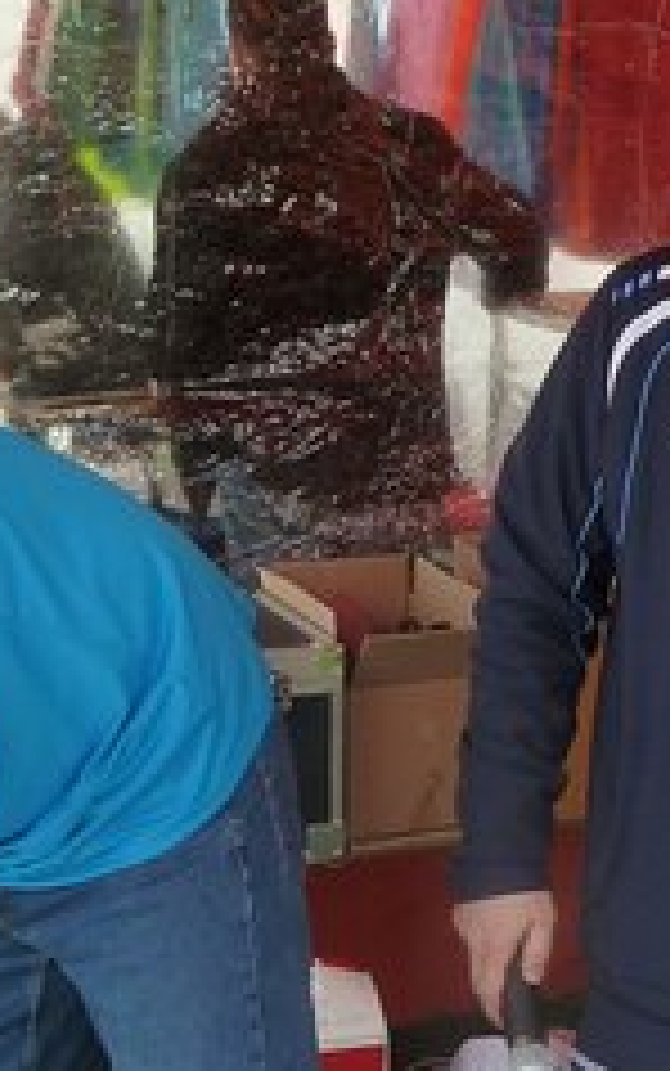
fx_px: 2276
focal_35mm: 78
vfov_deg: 26.0
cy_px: 844
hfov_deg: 16.7
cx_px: 436
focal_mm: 4.1
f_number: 4
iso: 125
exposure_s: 1/100
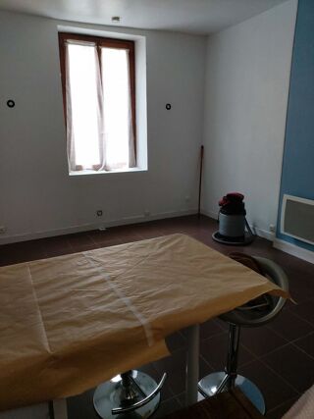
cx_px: 157
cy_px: 210
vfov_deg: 69.4
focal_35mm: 25
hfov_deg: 54.9
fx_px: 303
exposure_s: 1/50
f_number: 2
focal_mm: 4.58
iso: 200
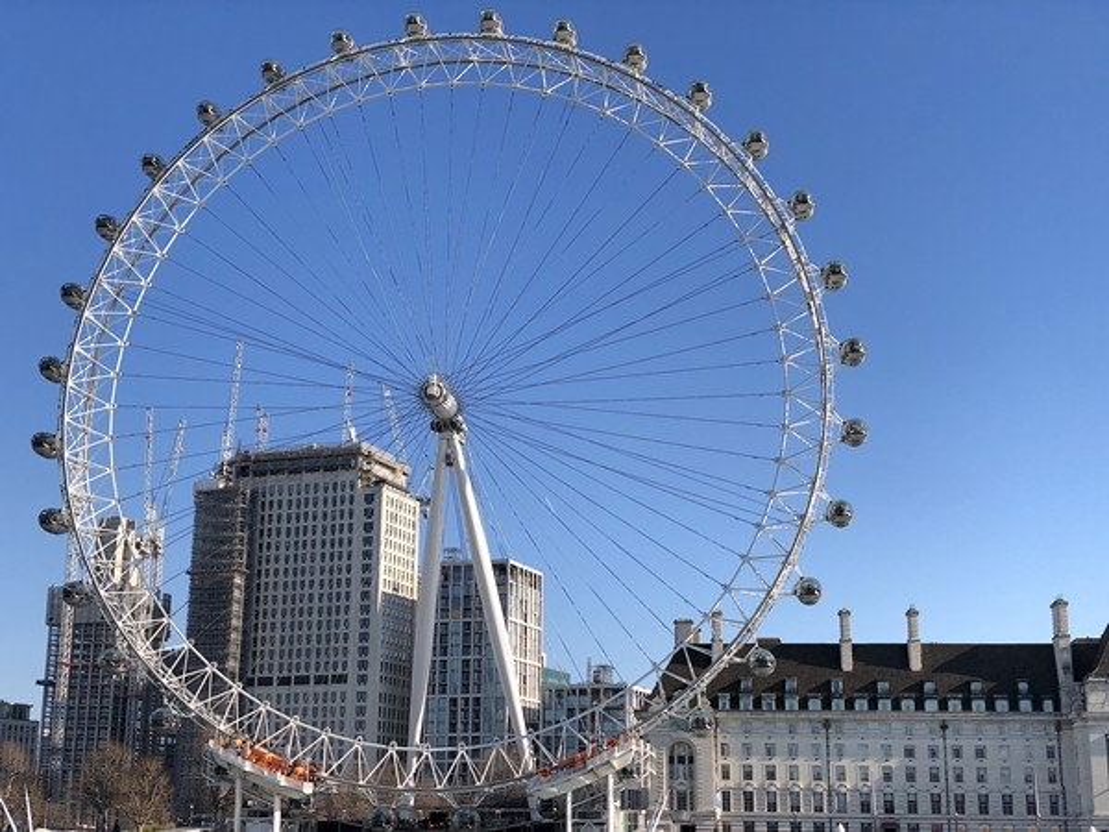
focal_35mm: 52
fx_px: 1666
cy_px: 416
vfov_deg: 28.0
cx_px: 554
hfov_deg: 36.8
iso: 16
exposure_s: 1/1021
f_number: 2.4
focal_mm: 6
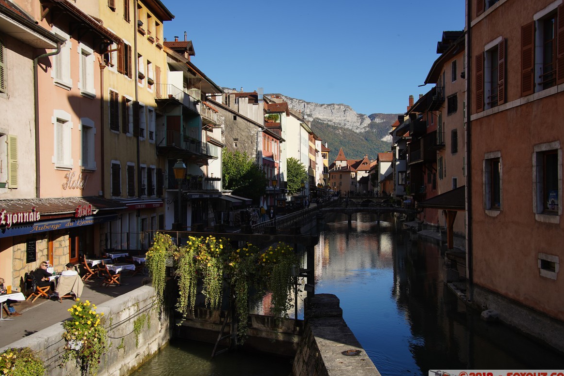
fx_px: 548
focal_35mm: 35
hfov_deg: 54.4
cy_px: 193
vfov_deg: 37.8
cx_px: 287
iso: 100
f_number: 8
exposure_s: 1/320
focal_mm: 34
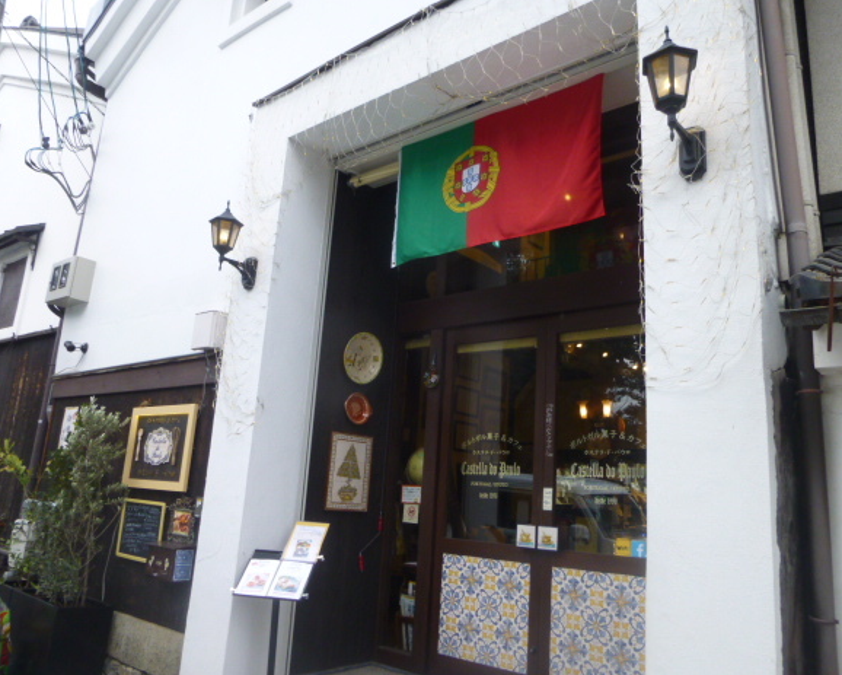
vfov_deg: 53.2
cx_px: 437
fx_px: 673
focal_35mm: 27
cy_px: 340
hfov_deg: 64.0
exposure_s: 1/125
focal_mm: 4.5
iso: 250
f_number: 3.1
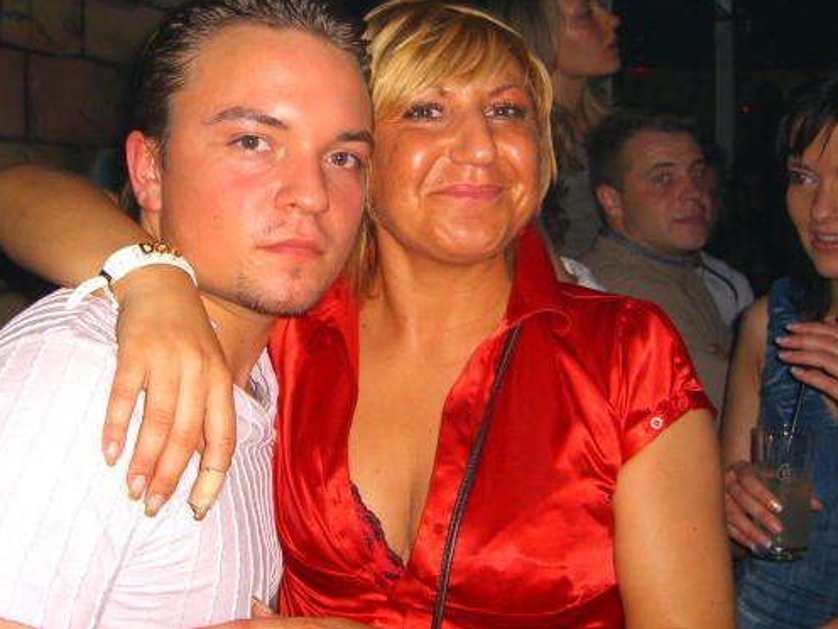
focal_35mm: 46
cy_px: 250
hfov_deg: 41.1
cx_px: 340
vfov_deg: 31.4
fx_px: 1114
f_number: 2.8
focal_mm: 7.9
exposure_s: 1/60
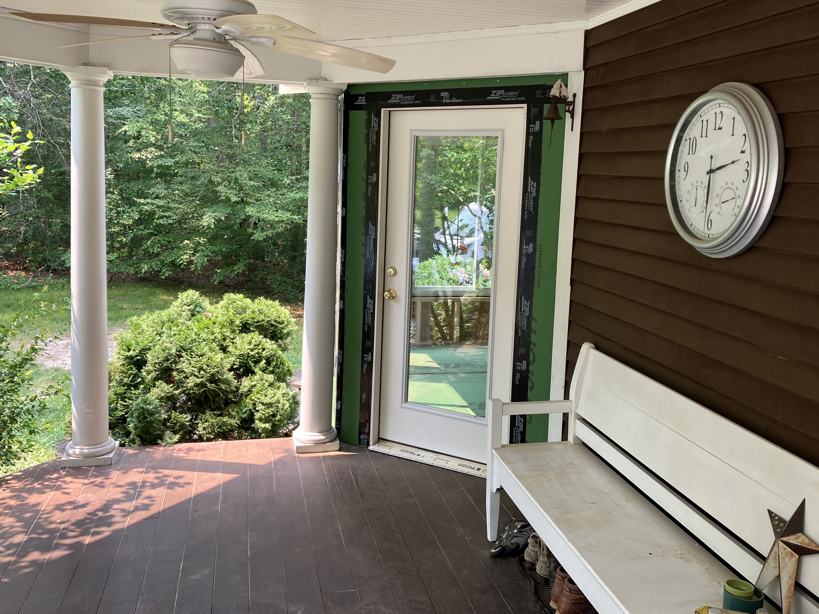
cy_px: 272
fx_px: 757
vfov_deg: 44.1
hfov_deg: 56.8
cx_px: 433
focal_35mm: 32
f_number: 1.8
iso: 32
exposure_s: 1/121
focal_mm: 3.99
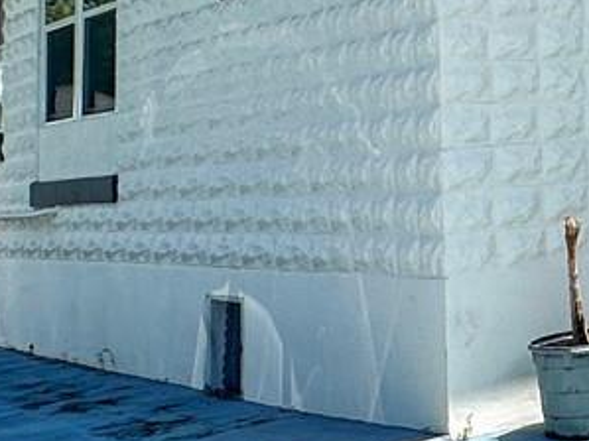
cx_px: 1080
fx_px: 1276
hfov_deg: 19.2
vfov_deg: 19.3
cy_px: 43
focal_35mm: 75
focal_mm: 2.22
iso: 40
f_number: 2.2
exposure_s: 1/842
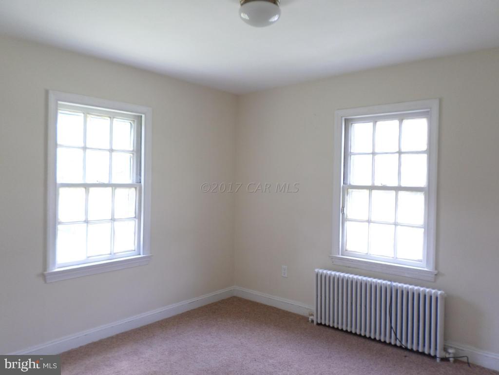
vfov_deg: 54.9
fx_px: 360
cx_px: 250
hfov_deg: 69.4
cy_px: 188
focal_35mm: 25
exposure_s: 1/30
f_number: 2.5
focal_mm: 4.5
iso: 80
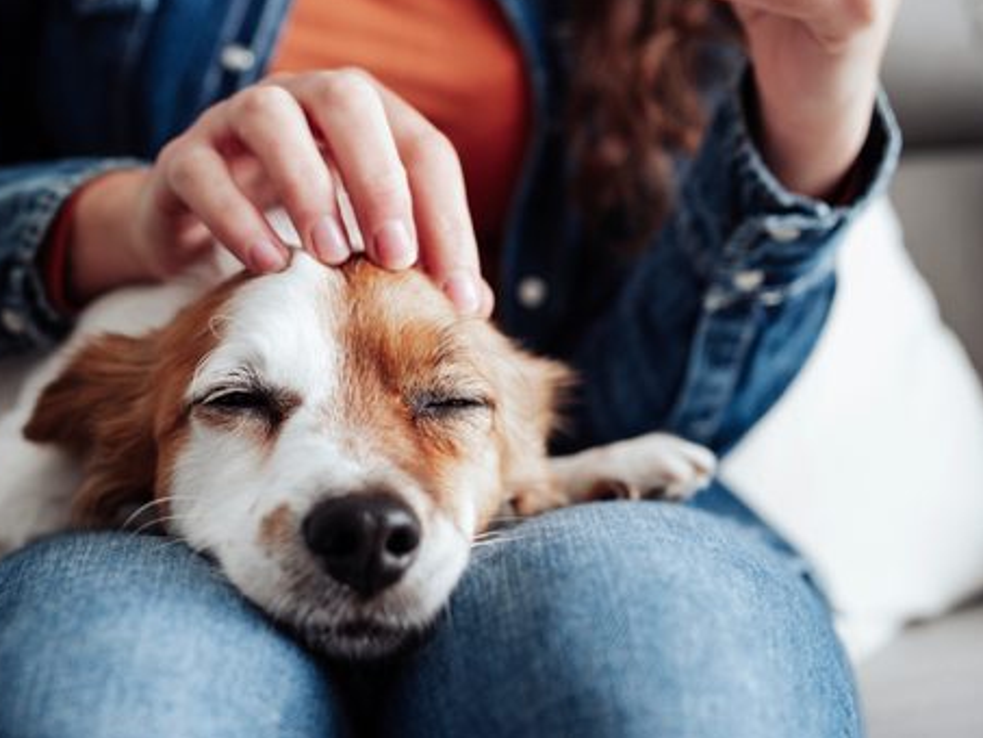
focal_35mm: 52
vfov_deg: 28.0
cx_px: 310
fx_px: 1477
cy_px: 355
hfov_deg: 36.4
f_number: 3.2
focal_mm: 35
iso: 400
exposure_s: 1/250
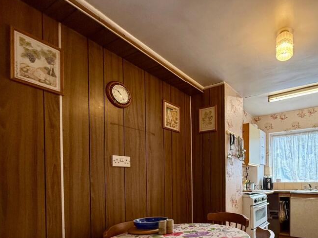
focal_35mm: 22
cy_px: 183
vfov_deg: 57.5
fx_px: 202
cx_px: 228
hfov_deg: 72.5
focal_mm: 2.22
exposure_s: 1/100
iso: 200
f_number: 2.2
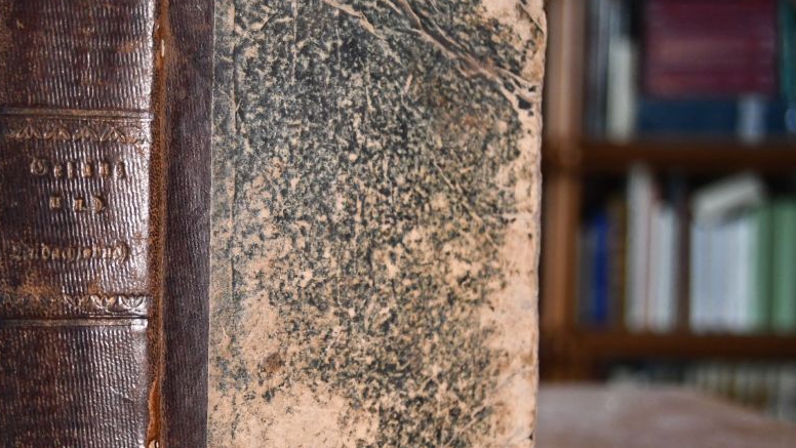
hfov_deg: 30.0
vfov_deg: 17.7
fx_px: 1436
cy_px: 284
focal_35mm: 68
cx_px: 117
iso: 1100
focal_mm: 24
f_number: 3.8
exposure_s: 1/125
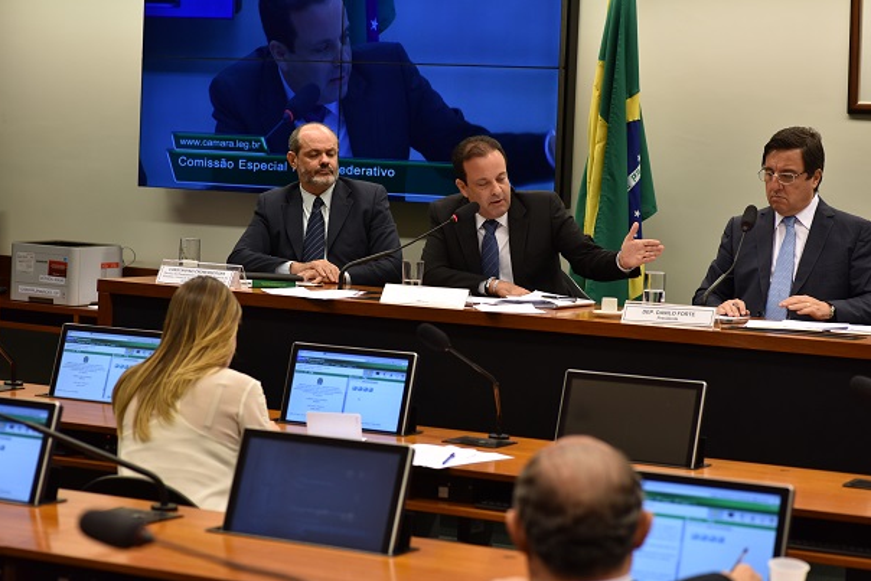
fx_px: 2444
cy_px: 290
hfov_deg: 20.2
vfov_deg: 13.6
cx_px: 436
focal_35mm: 101
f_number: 5
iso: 640
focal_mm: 100
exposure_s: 1/125
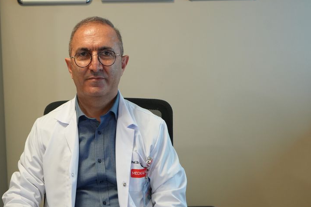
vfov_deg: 21.9
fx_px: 536
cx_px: 94
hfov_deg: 32.0
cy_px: 124
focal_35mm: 62
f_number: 4
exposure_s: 1/160
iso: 2500
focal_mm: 41
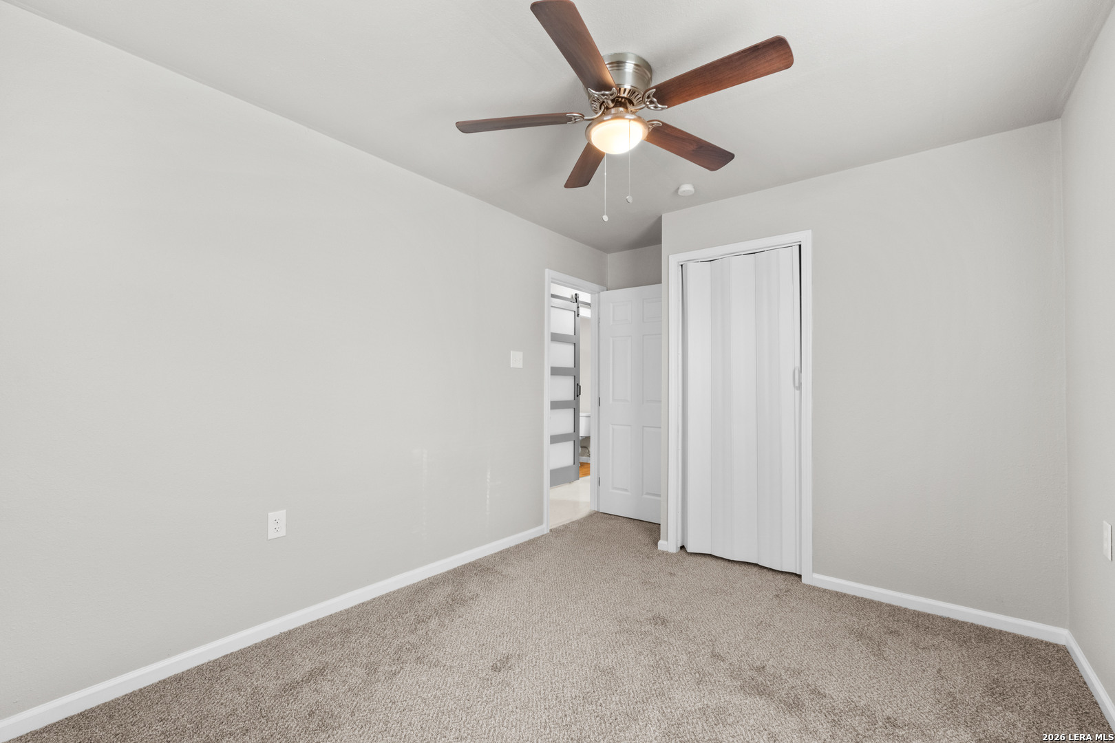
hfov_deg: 100.4
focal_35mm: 15
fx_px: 465
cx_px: 558
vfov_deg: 77.3
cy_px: 372
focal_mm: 10
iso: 400
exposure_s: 1.1
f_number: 10
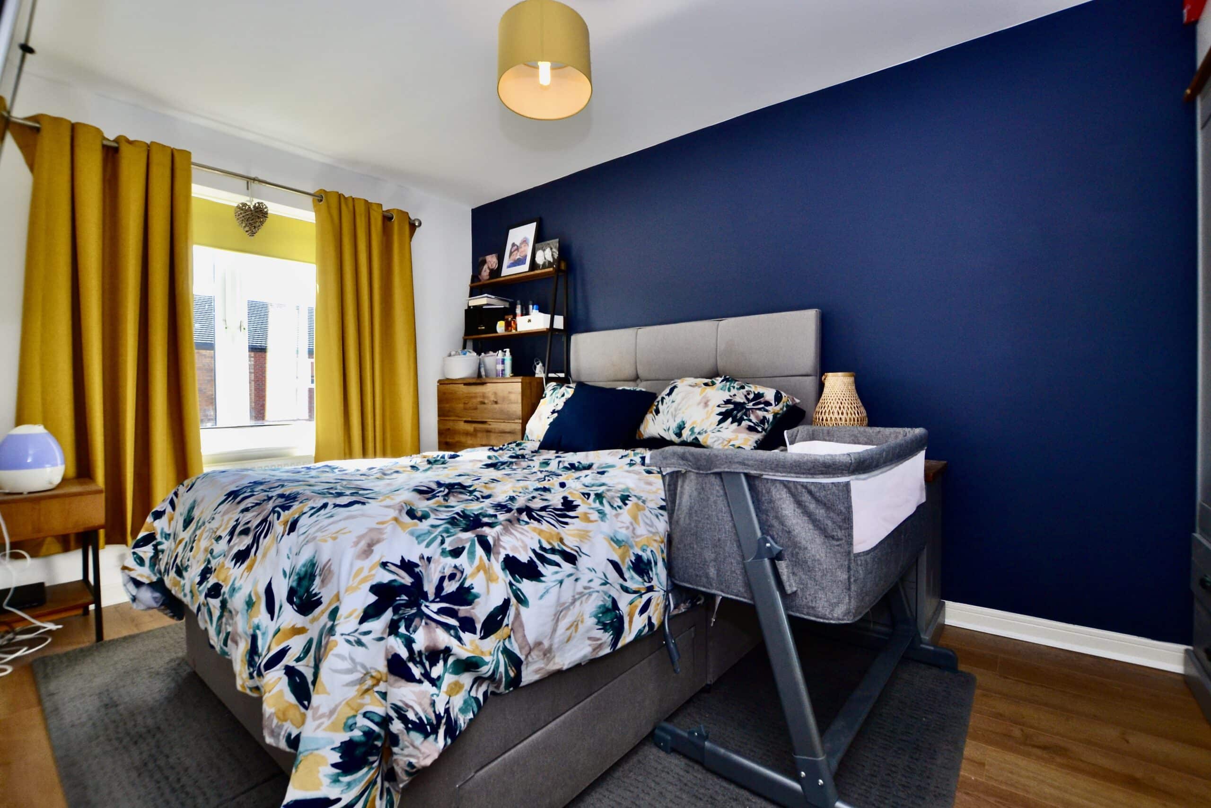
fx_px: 505
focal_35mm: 15
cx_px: 606
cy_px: 404
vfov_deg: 77.3
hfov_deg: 100.4
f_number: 8
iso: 400
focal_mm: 10
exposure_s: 1/60
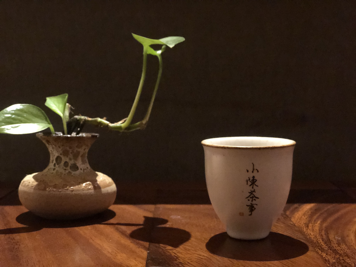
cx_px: 178
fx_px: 586
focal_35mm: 57
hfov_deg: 33.8
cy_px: 134
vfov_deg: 25.7
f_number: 2.8
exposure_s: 1/50
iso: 1250
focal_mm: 6.6
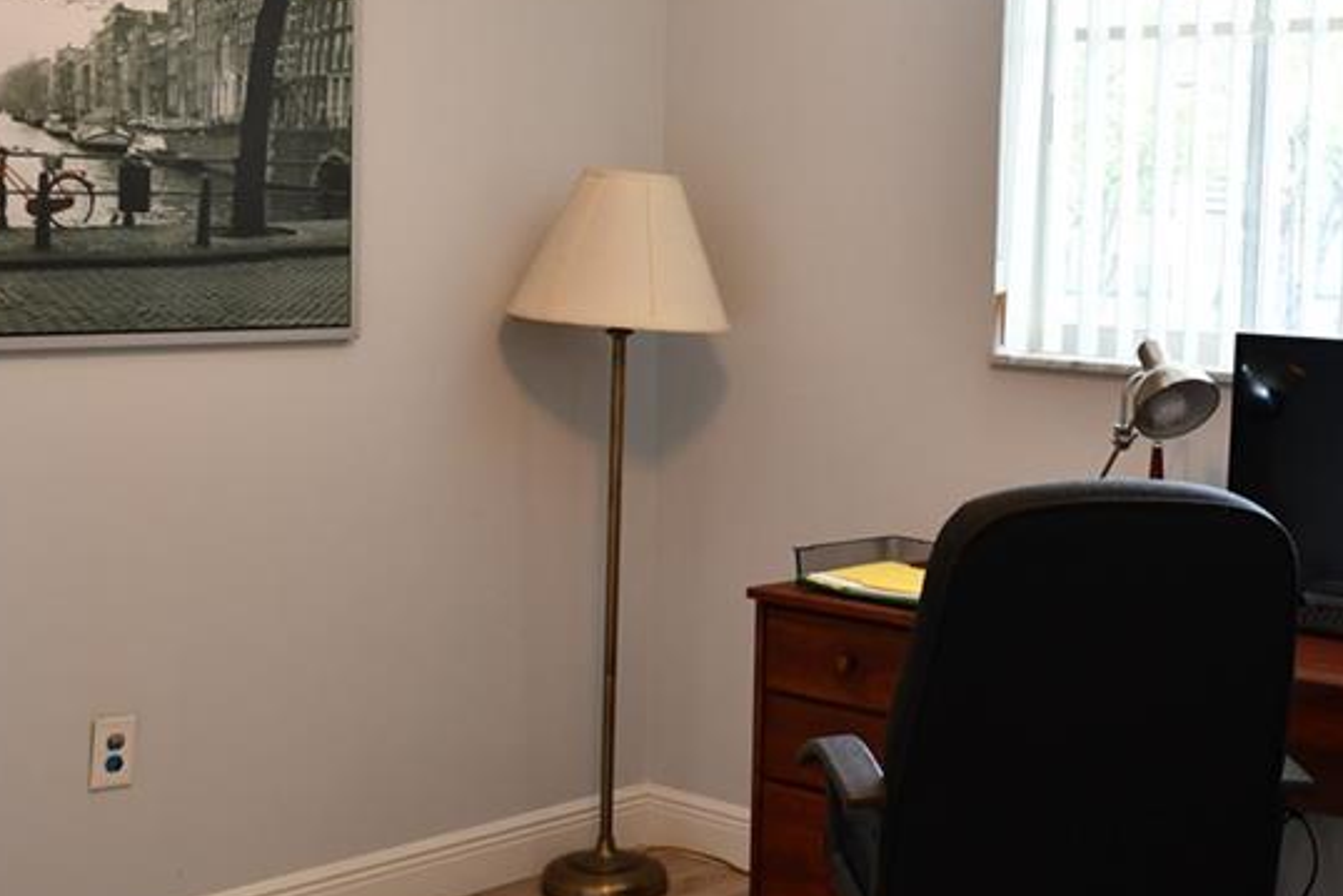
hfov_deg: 32.7
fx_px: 2201
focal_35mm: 59
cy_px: 377
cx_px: 1126
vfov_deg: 23.0
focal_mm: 21
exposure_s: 1/80
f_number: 4.5
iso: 400
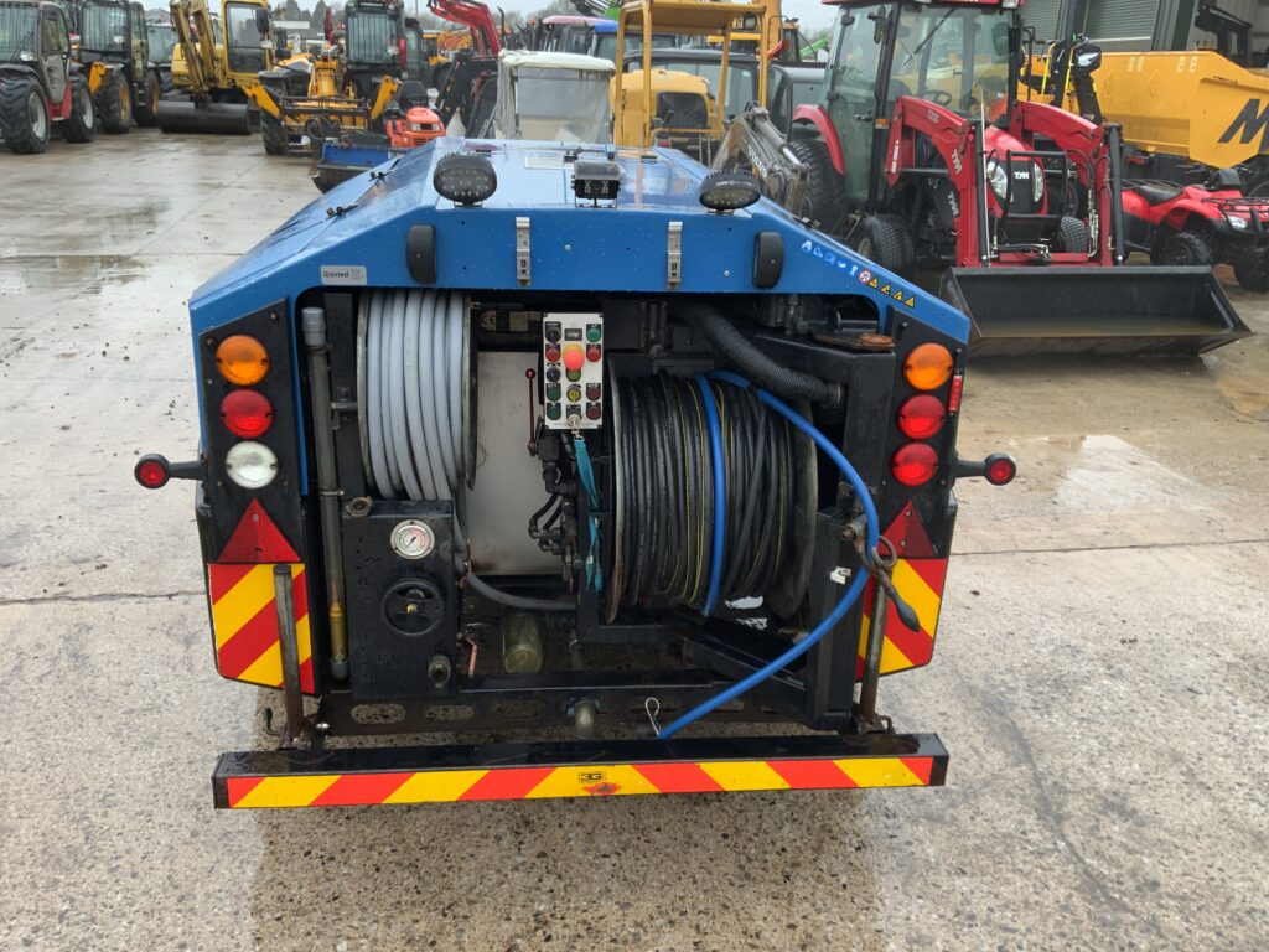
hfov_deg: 61.7
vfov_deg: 48.2
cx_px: 634
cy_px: 476
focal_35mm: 29
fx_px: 1063
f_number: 1.8
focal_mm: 3
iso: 32
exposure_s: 1/122
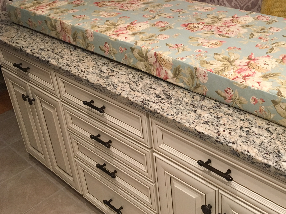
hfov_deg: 42.9
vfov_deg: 33.3
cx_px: 204
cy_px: 69
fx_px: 355
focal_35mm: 43
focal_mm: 4.15
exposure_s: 1/30
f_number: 2.2
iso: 125
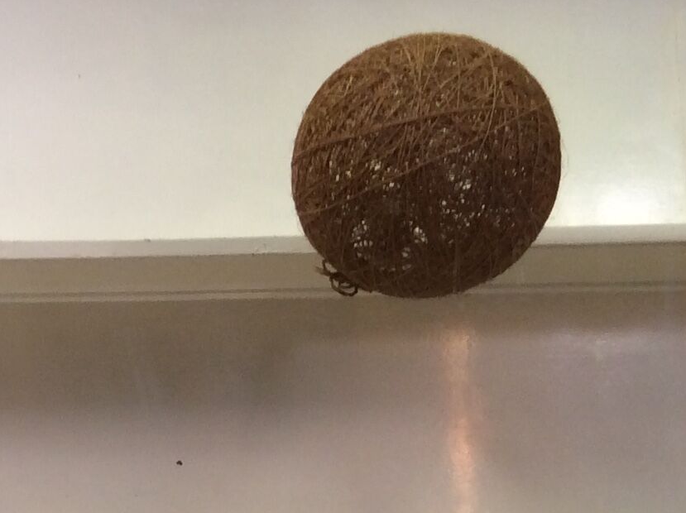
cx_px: -41
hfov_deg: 19.0
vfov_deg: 14.5
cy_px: 534
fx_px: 1980
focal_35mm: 100
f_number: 2.4
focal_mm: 3.3
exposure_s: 1/25
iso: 40
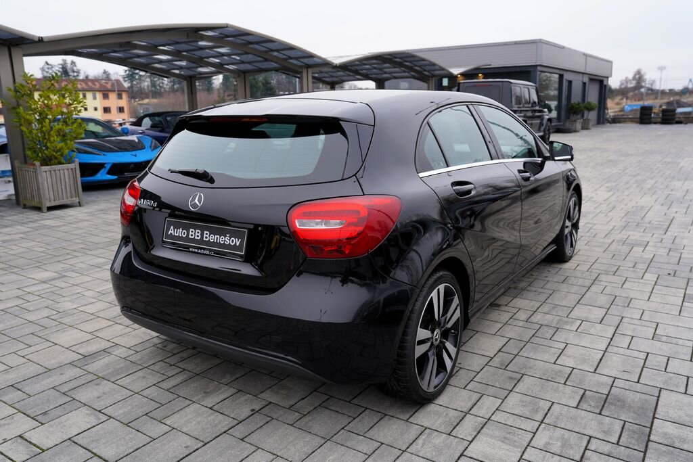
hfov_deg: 63.7
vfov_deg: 45.0
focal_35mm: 29
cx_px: 346
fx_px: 558
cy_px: 231
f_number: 4
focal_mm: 29
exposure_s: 1/60
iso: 100
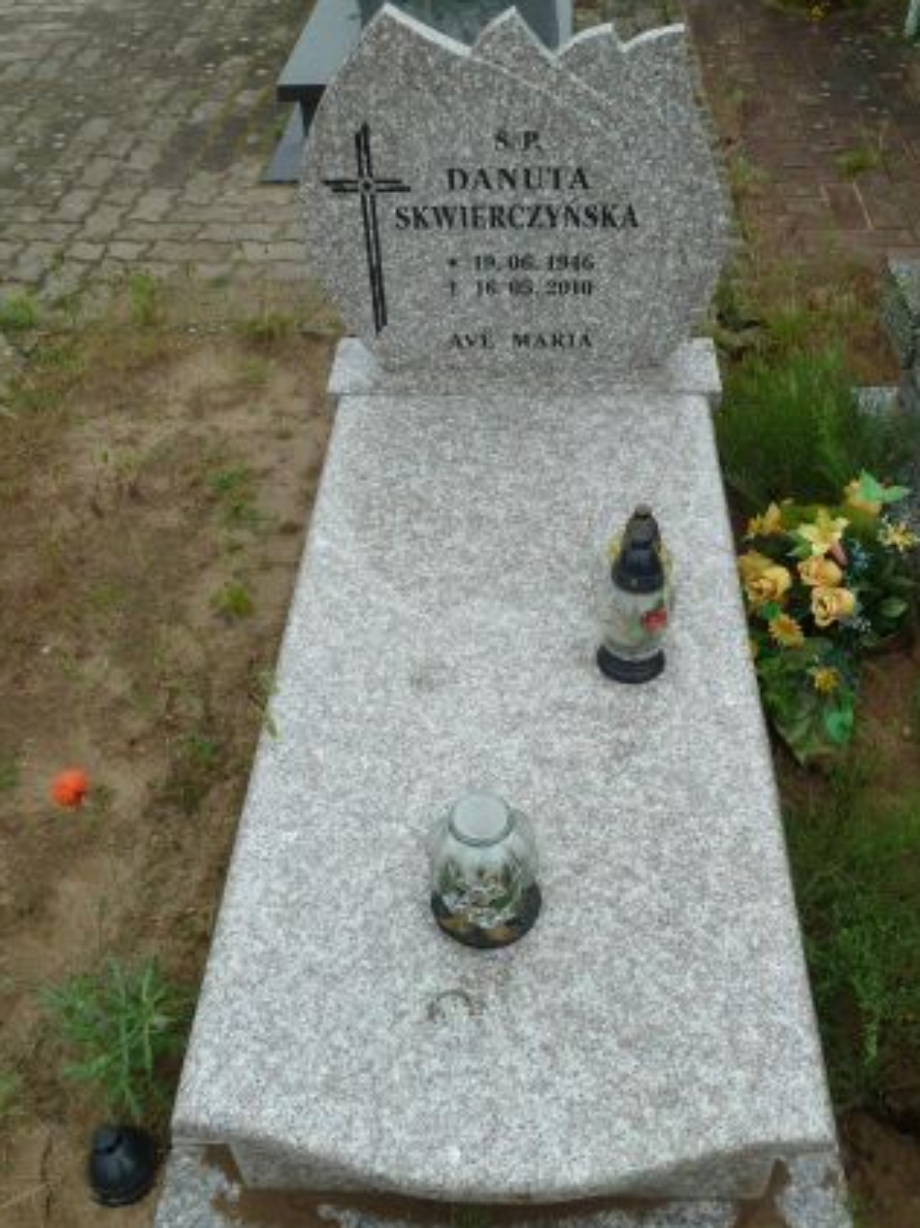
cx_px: 492
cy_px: 602
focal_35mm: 33
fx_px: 1171
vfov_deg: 55.4
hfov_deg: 42.9
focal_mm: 4.7
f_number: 4
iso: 80
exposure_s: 1/160
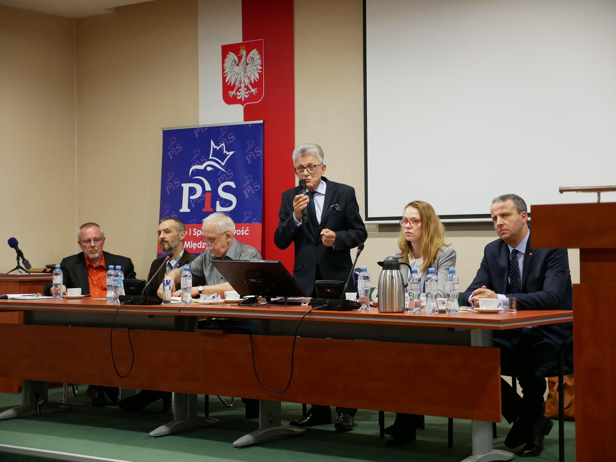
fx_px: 1246
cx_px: 308
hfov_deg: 27.8
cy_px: 231
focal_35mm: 70
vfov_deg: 21.0
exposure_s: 1/80
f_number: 2.8
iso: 1600
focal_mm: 35
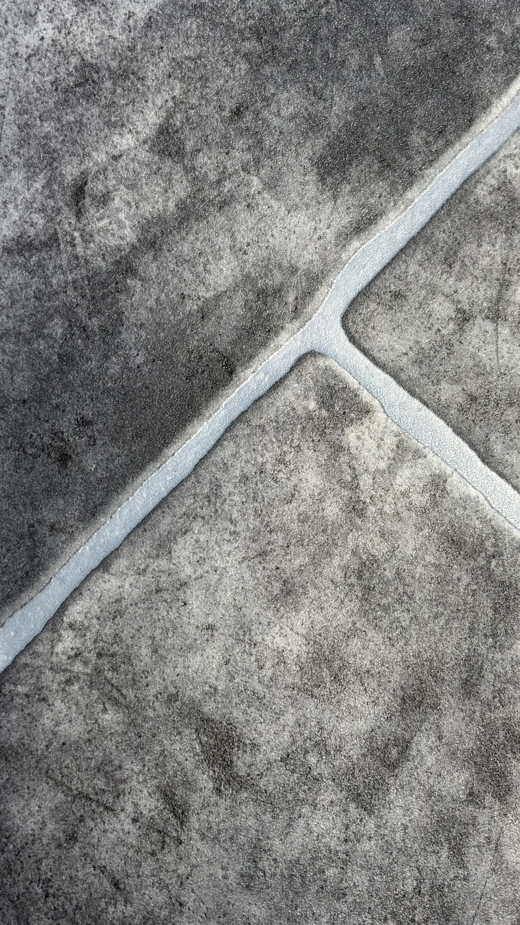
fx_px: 1520
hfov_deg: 19.3
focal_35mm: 62
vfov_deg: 33.8
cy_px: 466
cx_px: 377
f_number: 1.6
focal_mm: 5.96
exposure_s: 1/50
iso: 32
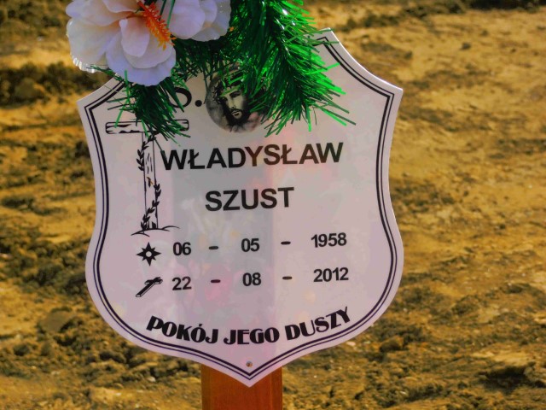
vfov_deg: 8.9
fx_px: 2618
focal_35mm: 166
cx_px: 273
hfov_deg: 11.9
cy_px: 205
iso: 80
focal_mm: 29.44
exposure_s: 1/400
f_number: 5.9
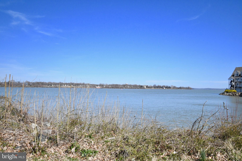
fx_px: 202
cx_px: 121
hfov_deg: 61.9
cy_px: 80
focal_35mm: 30
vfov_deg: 43.6
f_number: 5.6
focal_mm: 20
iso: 1600
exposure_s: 1/8000
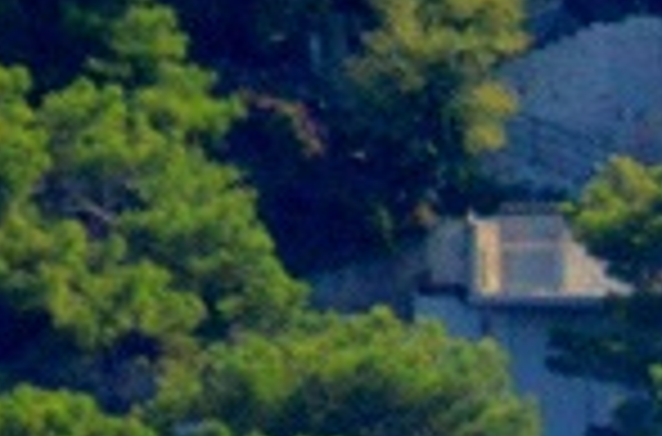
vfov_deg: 0.4
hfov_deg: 0.7
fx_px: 56236
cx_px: 2146
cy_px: 420
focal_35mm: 3068
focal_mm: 300
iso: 2800
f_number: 5.6
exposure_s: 1/8000
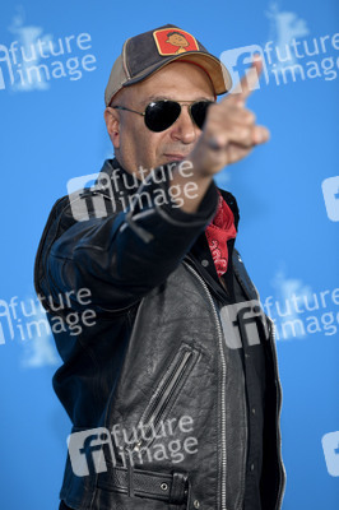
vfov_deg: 12.1
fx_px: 2405
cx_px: 170
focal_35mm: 170
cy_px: 255
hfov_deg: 8.1
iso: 800
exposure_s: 1/320
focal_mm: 170
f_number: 3.5
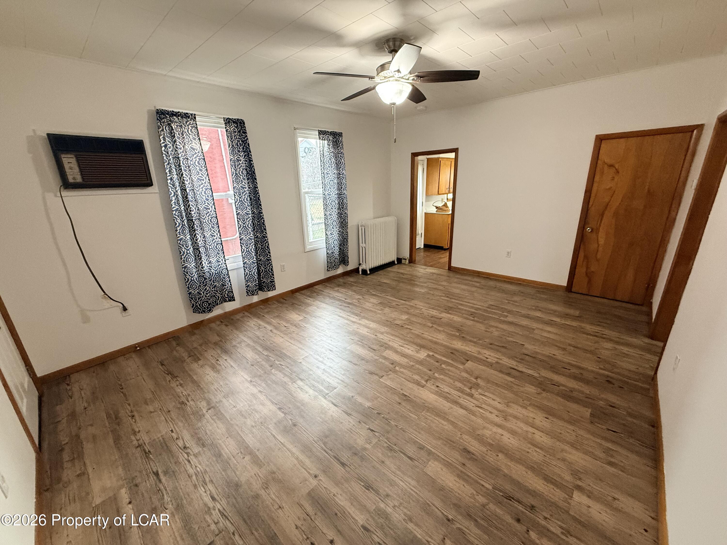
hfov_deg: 102.1
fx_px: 294
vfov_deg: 85.7
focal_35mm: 14
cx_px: 364
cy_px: 272
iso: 500
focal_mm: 2.22
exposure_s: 1/60
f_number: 2.2
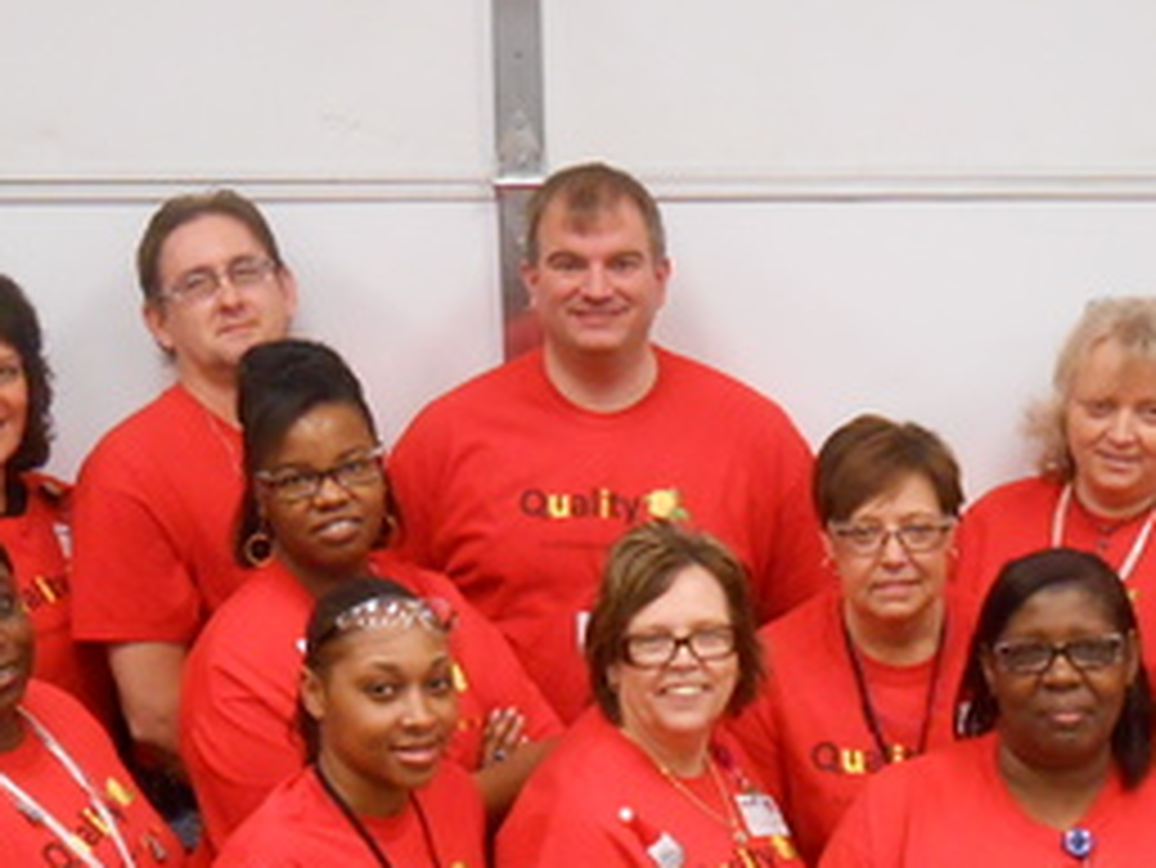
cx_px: 720
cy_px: 661
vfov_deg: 17.5
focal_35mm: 84
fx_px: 2806
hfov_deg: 23.2
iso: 320
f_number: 3.8
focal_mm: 5.3
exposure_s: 1/30
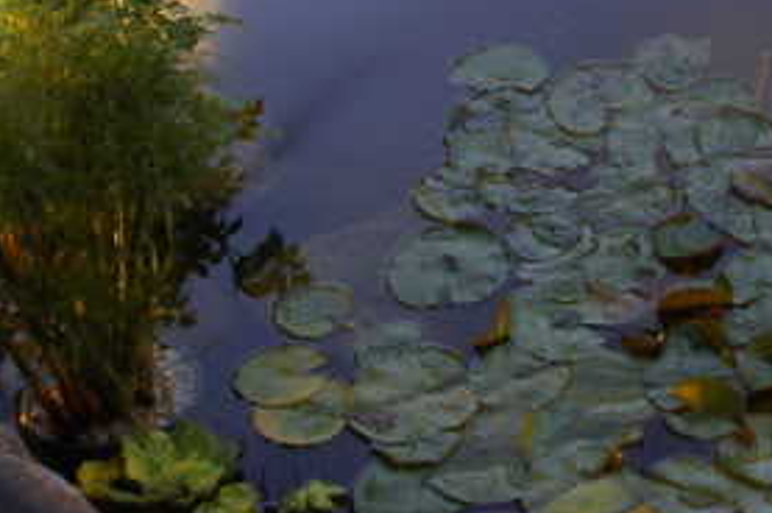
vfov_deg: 10.2
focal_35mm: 133
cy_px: -22
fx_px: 2849
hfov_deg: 15.0
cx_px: 889
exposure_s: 8
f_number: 5.6
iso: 200
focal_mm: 24
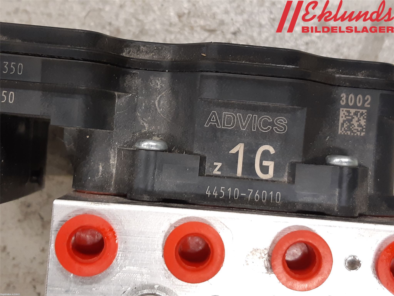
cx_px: 197
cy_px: 148
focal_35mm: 26
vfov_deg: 53.1
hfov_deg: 67.3
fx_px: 296
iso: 125
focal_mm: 3.93
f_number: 1.7
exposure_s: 1/50
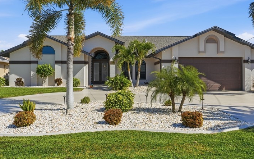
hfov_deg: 54.0
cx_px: 135
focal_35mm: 36
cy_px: 83
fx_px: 249
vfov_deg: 35.3
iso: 400
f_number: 9
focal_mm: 23
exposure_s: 1/5000
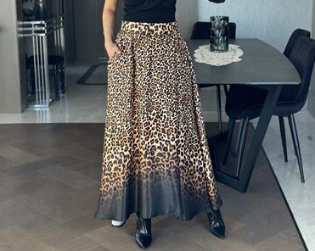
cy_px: 70
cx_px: 156
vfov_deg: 23.6
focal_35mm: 64
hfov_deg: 29.6
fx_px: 596
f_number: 1.78
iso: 125
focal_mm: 6.86
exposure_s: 1/121
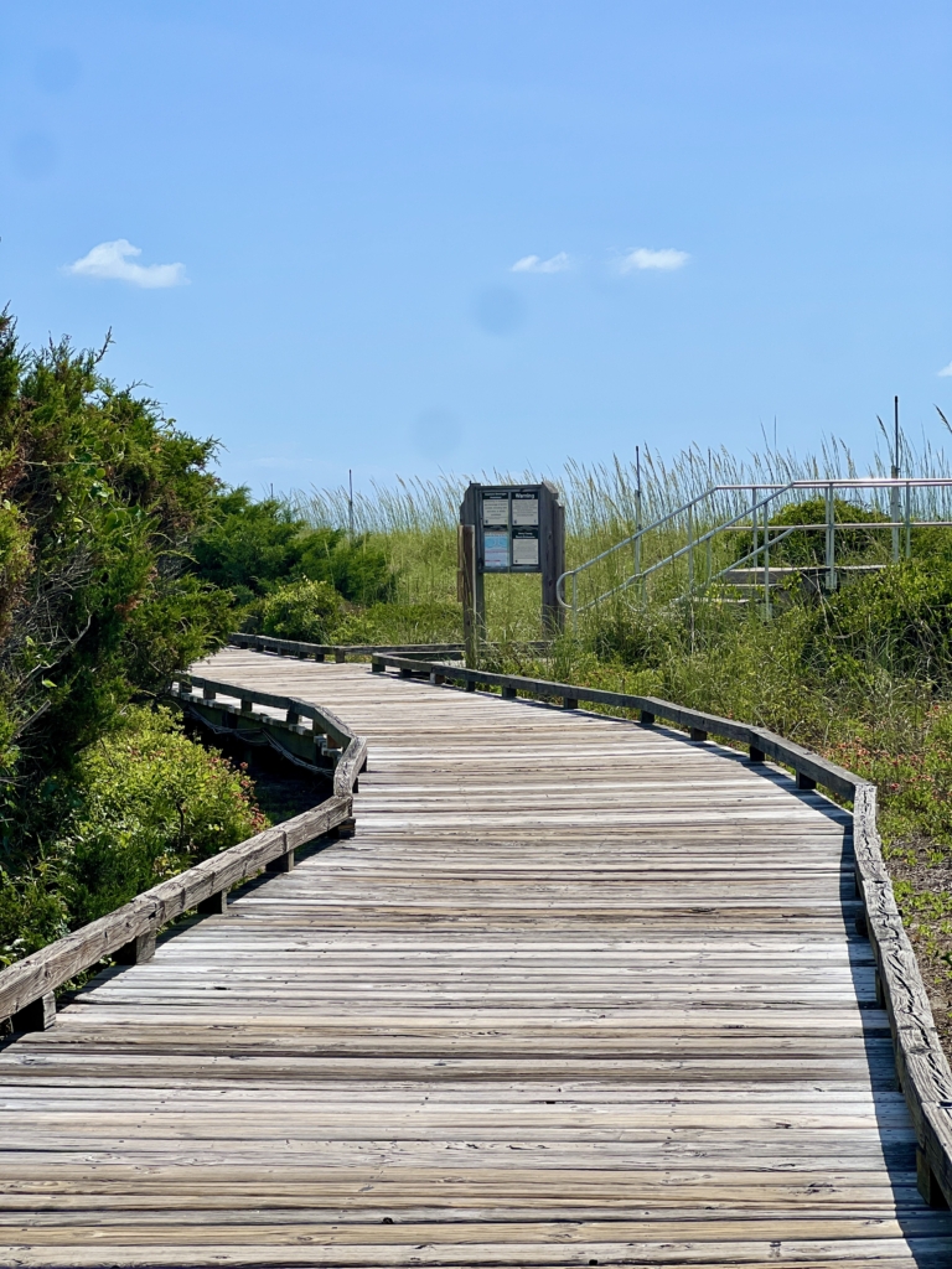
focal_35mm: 77
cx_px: 476
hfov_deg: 19.1
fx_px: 2824
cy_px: 634
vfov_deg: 25.3
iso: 32
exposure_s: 1/1309
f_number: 2.8
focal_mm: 9
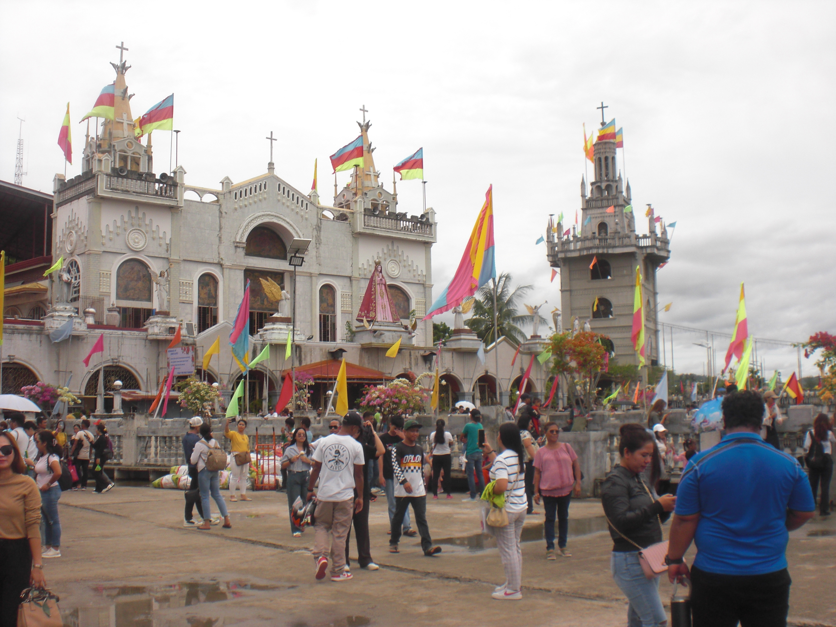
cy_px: 314
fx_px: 918
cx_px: 418
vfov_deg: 37.7
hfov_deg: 49.0
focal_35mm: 38
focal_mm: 6.3
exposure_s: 1/400
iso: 64
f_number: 5.6
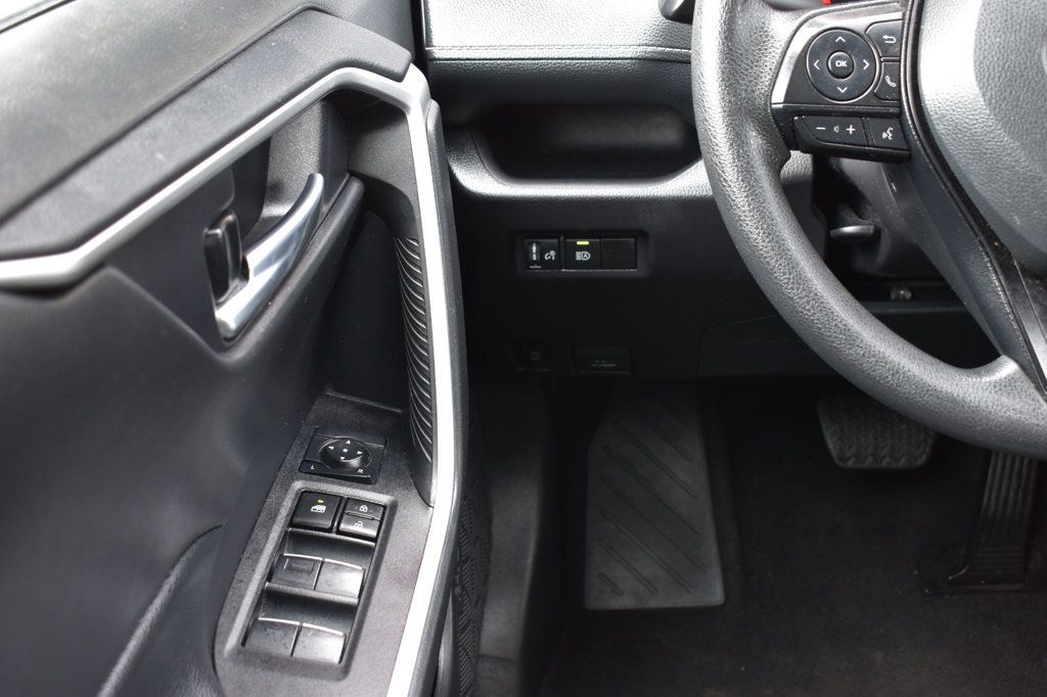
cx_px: 524
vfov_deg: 31.9
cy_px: 348
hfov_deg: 46.4
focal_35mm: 42
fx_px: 1221
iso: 500
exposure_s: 1/15
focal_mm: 28
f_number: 6.3
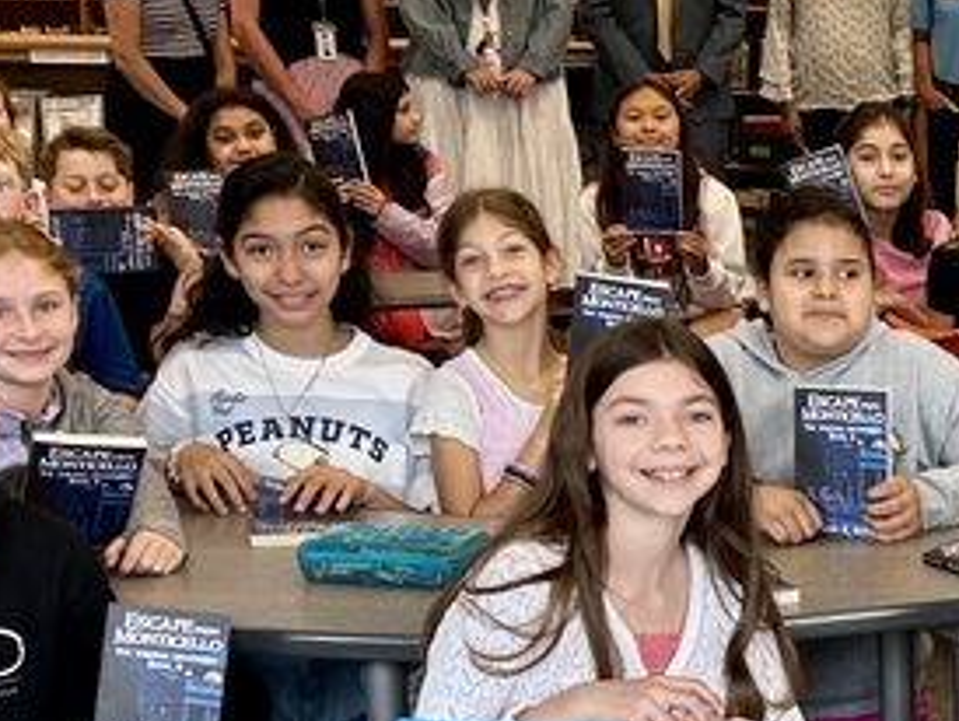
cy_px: 634
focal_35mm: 97
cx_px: 1130
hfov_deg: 19.1
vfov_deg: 15.1
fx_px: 2690
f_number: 1.5
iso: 80
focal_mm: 5.7
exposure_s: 1/120
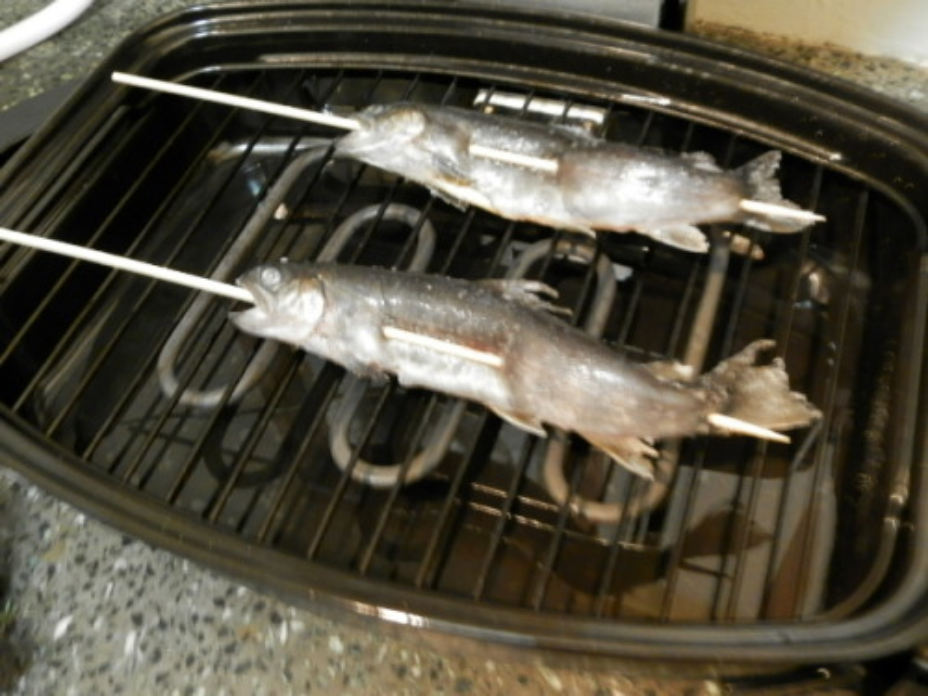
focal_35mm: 34
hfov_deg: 54.0
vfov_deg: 41.8
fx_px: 911
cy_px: 348
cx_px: 464
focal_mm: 6.1
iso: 500
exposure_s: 1/2
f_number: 3.3
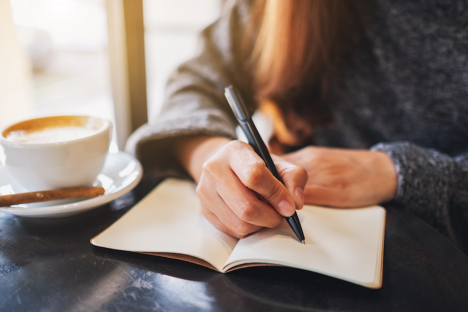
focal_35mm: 35
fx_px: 455
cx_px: 234
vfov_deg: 37.9
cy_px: 156
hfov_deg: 54.4
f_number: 1.4
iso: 200
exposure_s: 1/240
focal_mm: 23
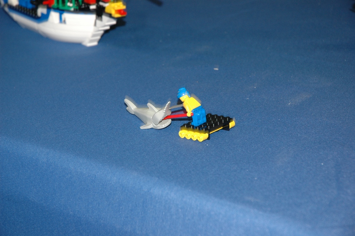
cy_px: 118
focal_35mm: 105
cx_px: 178
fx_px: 1035
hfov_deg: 19.5
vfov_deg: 13.0
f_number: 6.3
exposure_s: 1/15
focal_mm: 70
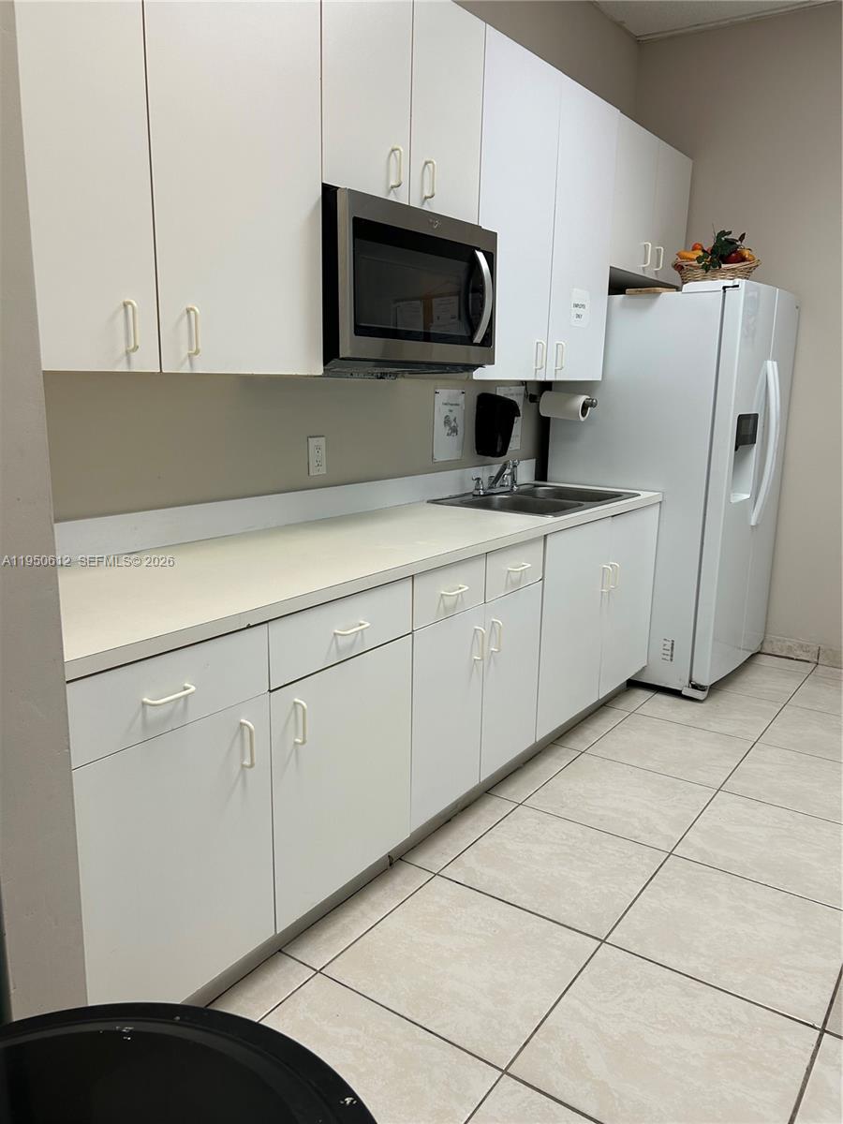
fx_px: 844
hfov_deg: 53.1
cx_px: 422
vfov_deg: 67.3
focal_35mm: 26
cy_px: 562
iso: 50
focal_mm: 5.7
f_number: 1.5
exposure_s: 1/120
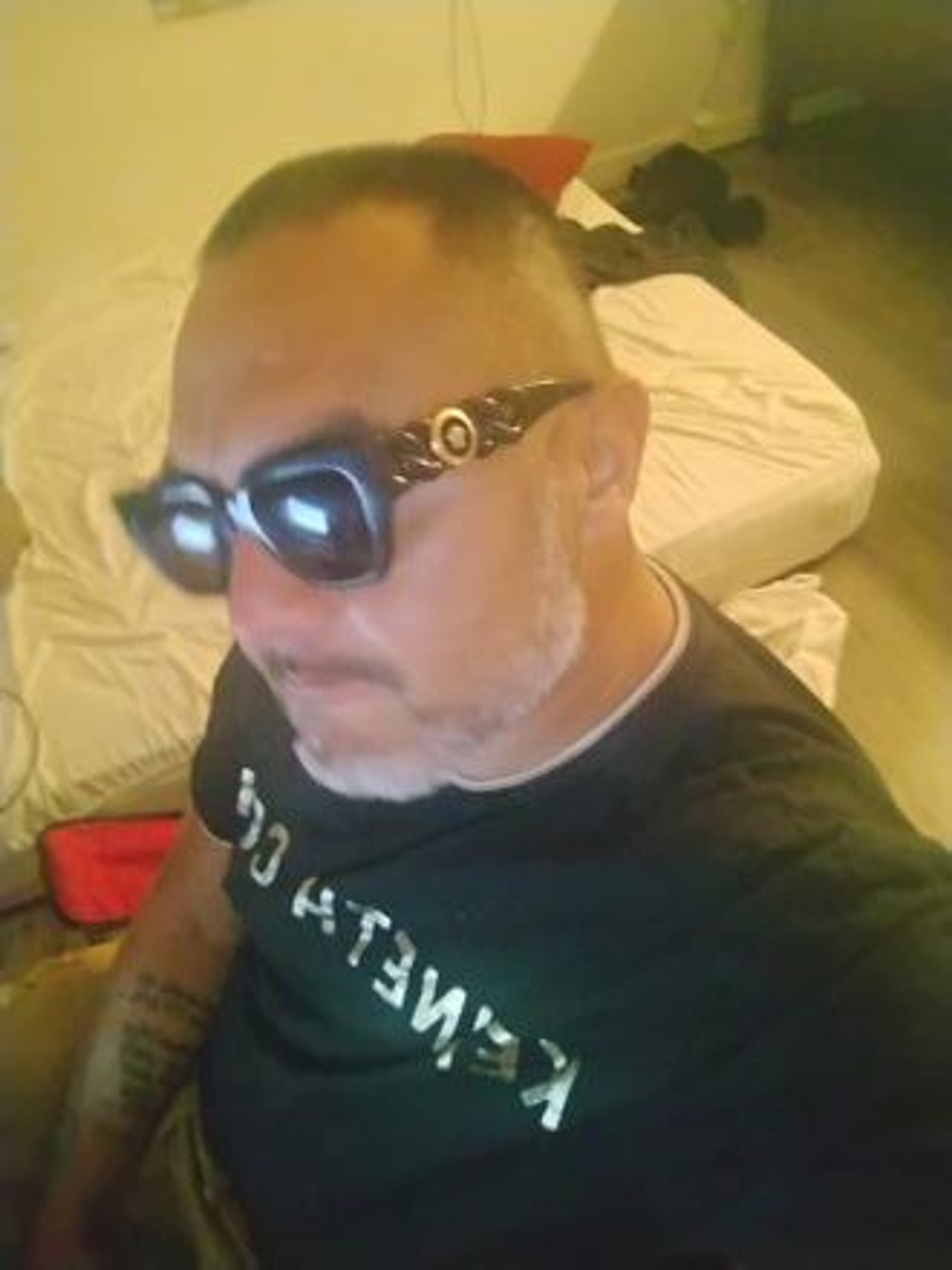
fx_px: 953
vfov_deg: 67.3
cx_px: 476
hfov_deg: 53.1
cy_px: 635
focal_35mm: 26
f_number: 2
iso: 3408
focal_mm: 2.75
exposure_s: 1/15
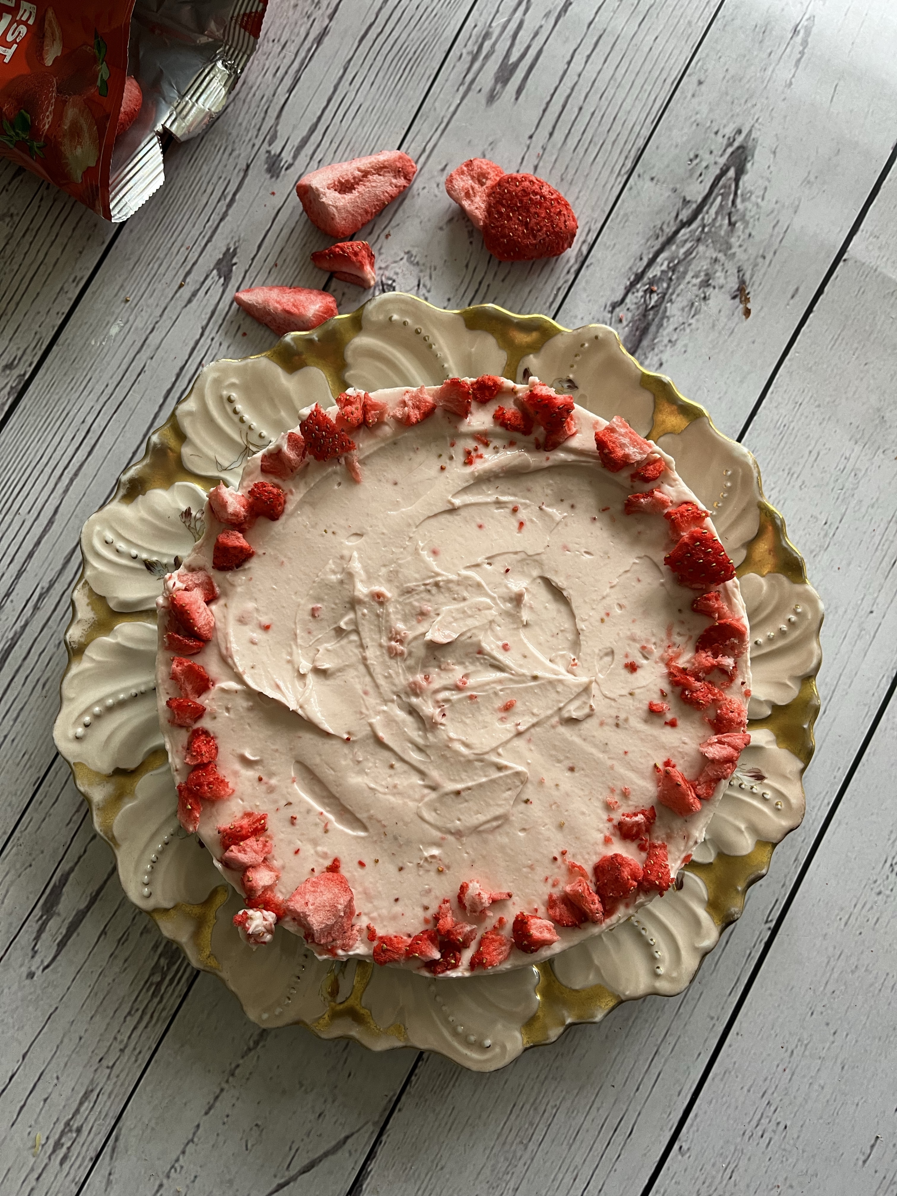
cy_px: 598
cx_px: 448
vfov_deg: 67.3
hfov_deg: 53.1
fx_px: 898
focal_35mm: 26
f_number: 1.6
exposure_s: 1/98
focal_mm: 5.1
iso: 125
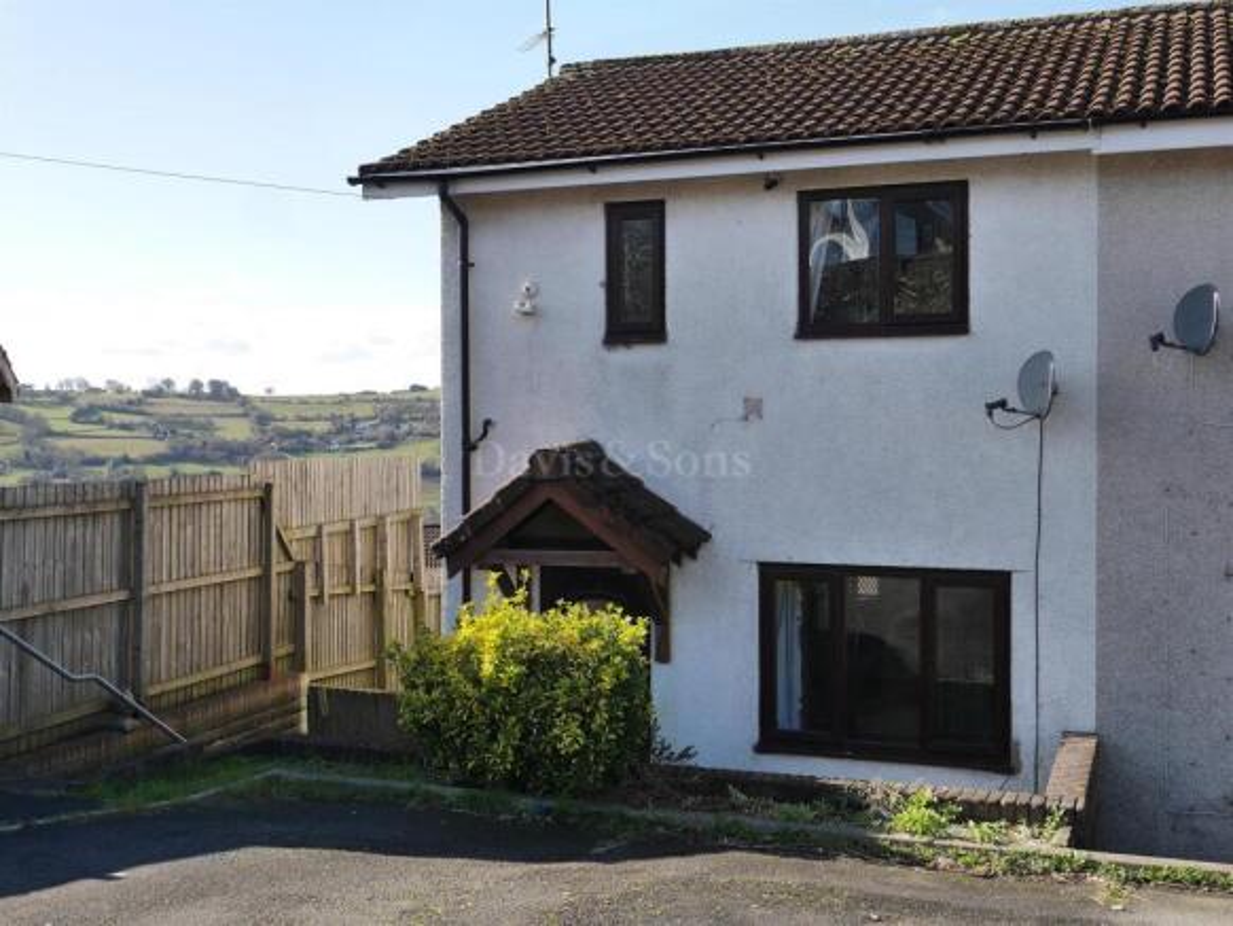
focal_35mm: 42
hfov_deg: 44.8
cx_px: 616
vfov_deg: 34.4
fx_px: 1497
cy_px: 463
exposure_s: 1/250
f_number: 7.1
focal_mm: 21
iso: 200
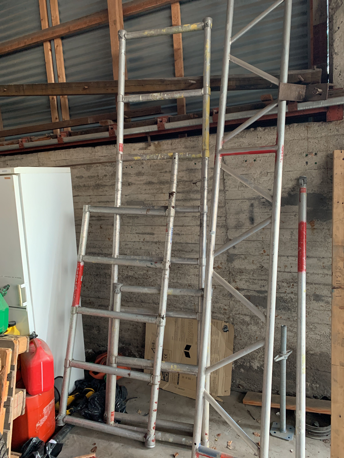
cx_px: 172
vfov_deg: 67.3
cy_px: 229
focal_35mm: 26
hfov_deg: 53.1
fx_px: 345
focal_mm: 4.25
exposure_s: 1/52
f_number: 1.8
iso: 400
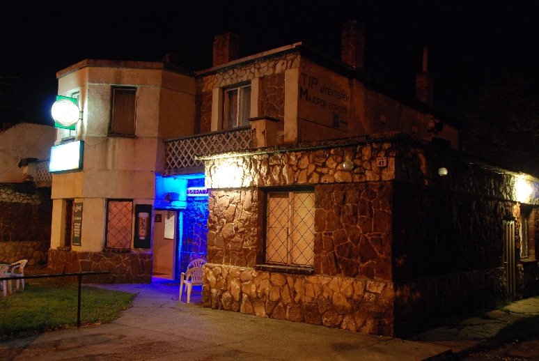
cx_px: 270
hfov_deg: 57.2
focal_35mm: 33
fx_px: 495
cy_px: 180
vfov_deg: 40.1
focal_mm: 22
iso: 640
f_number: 5.6
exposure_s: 1
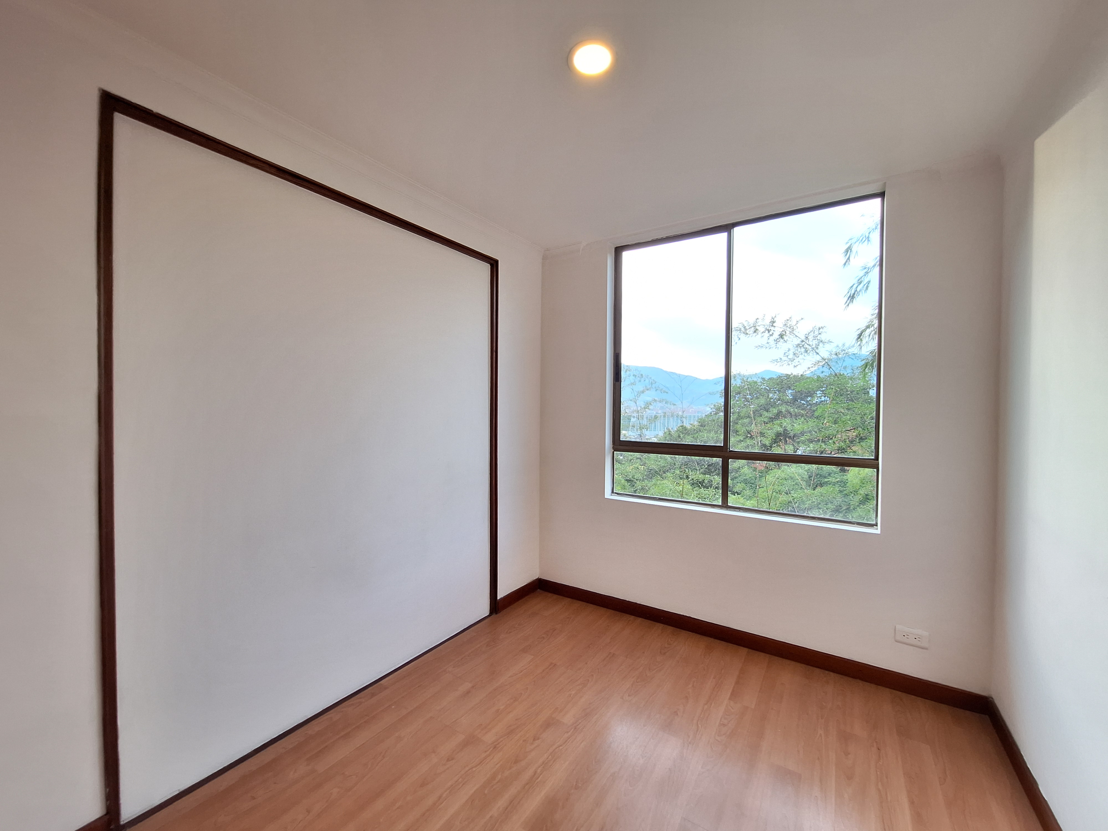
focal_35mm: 13
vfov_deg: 89.9
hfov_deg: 106.2
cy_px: 416
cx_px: 554
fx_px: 416
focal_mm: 1.74
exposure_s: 1/50
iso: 64
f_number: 2.2
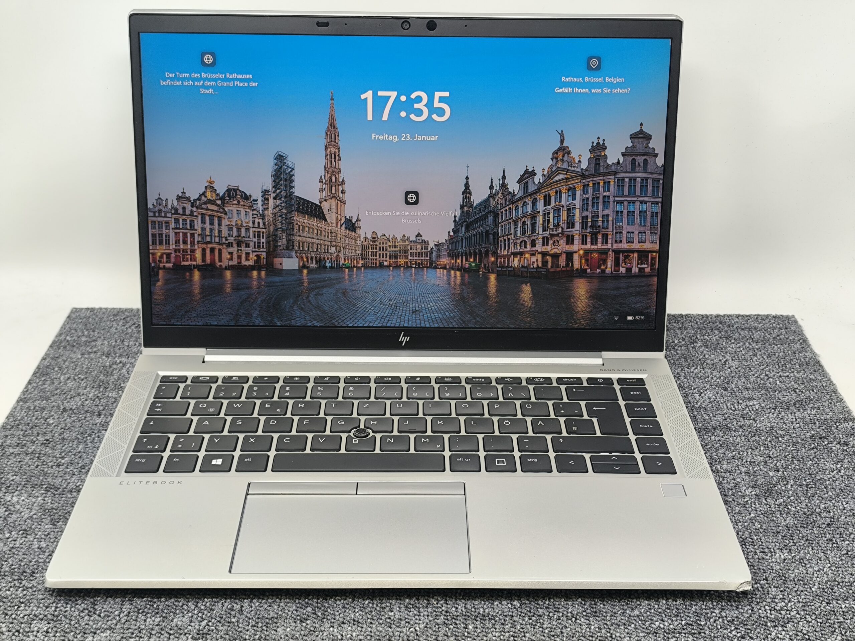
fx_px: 1136
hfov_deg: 41.2
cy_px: 320
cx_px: 428
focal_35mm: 46
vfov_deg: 31.5
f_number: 1.65
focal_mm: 6.14
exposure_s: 1/100
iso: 200
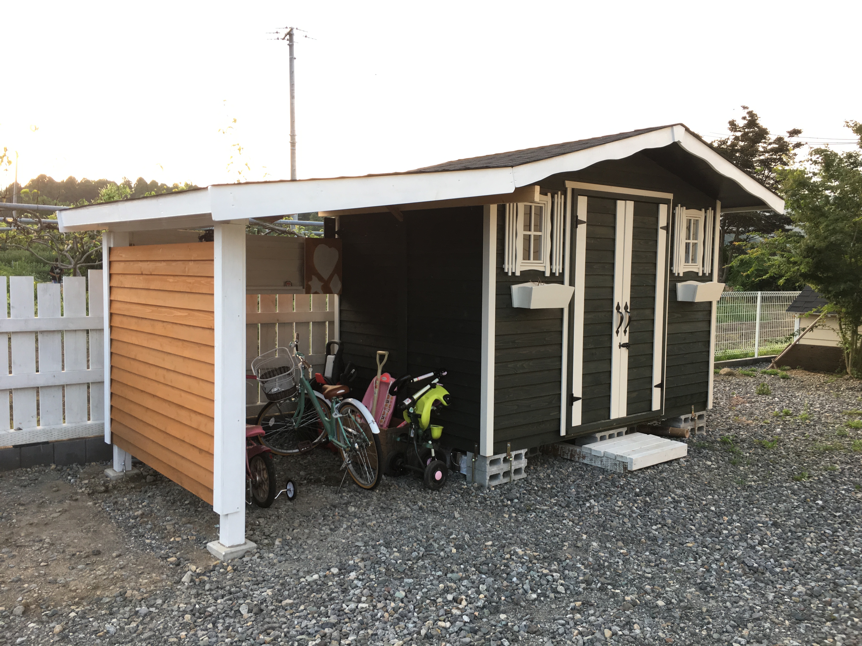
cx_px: 431
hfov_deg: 61.7
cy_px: 323
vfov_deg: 48.2
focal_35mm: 29
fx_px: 722
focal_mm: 4.15
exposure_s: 1/120
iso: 40
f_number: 2.2
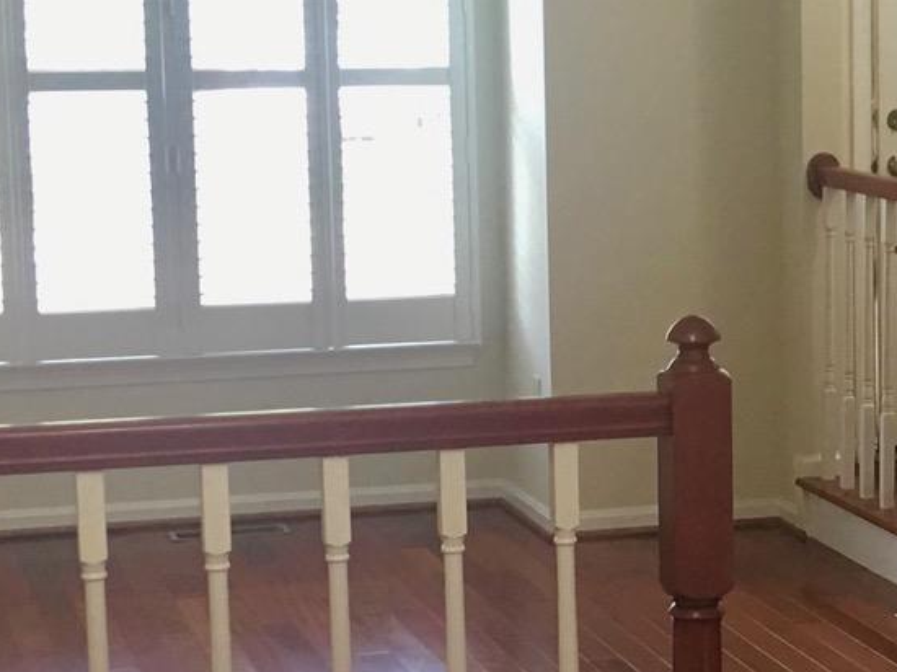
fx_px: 2797
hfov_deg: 17.7
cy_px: 385
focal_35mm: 108
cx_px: 923
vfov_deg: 13.7
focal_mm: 4.15
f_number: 2.2
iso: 32
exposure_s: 1/15
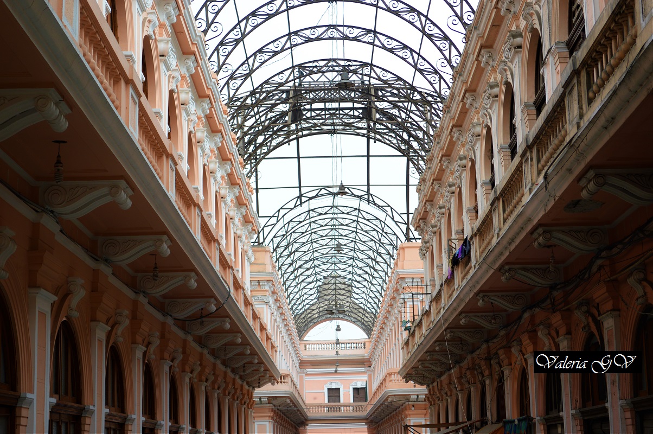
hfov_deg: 29.3
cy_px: 217
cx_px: 326
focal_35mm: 69
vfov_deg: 19.7
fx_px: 1250
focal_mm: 46
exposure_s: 1/400
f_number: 5.6
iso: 200
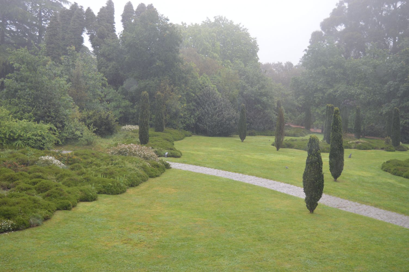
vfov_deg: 26.4
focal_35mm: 51
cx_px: 204
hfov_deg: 38.9
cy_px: 136
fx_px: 579
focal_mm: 34
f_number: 5.6
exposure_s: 1/125
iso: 250
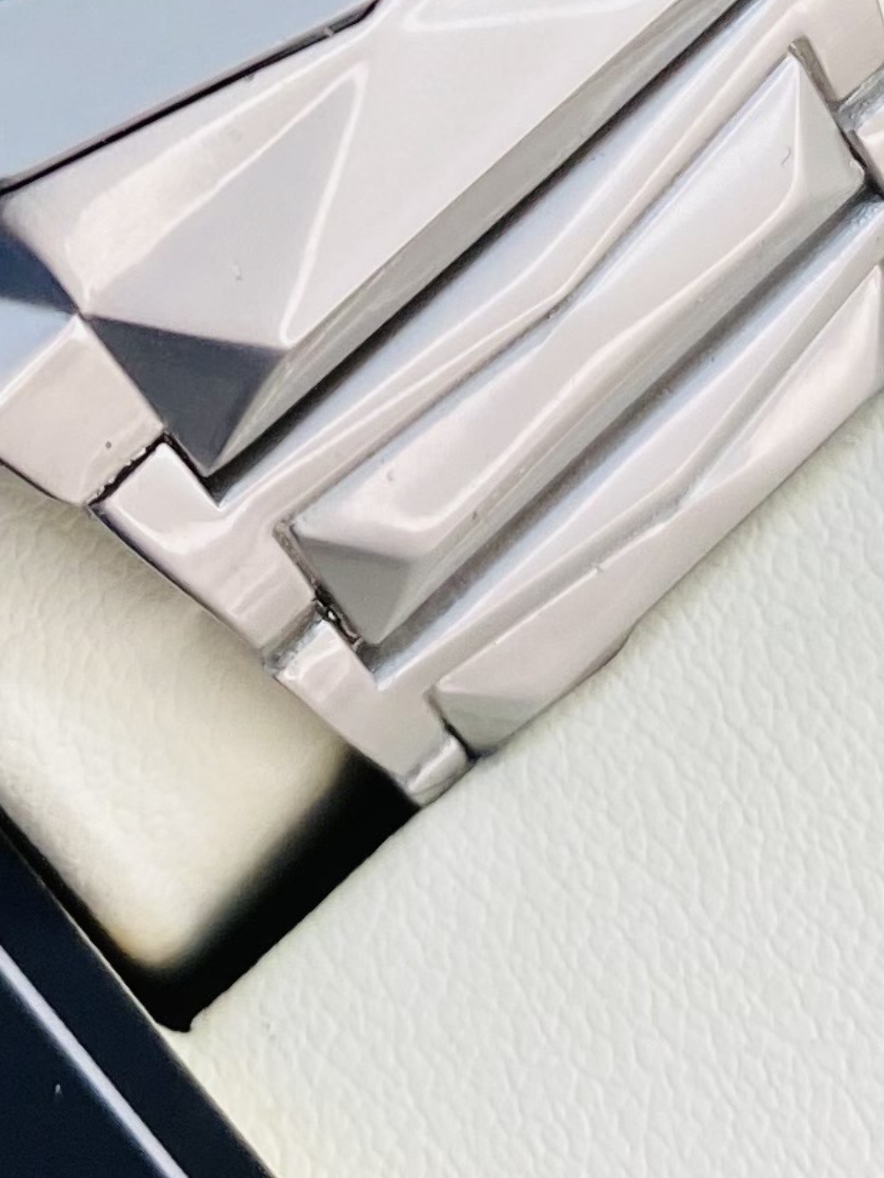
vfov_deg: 14.6
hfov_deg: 11.6
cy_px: -540
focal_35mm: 127
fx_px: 4323
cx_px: 43
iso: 50
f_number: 1.8
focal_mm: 4.25
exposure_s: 1/100
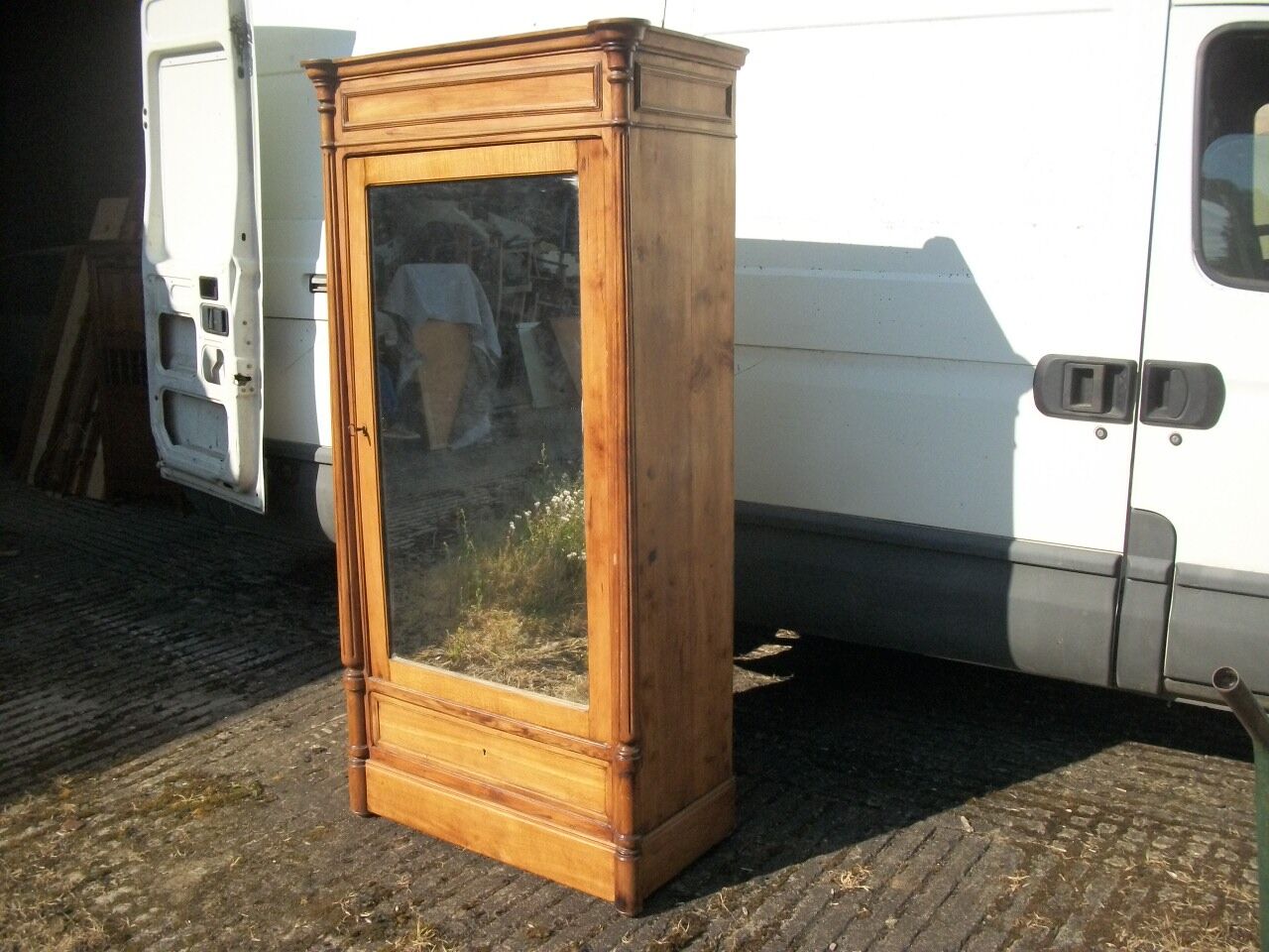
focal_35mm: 32
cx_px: 634
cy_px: 476
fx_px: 1173
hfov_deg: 56.8
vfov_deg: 44.2
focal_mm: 5.7
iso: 200
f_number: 8.8
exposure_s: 1/400
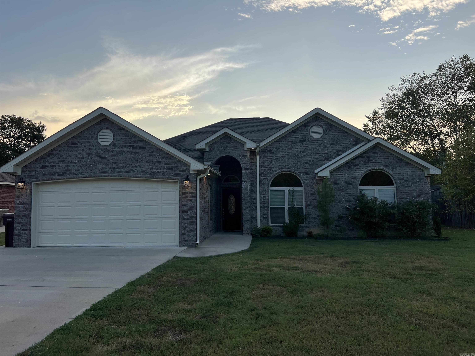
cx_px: 238
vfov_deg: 53.1
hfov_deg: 67.3
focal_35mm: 26
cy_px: 178
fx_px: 357
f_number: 1.5
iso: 50
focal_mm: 5.7
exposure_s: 1/1698
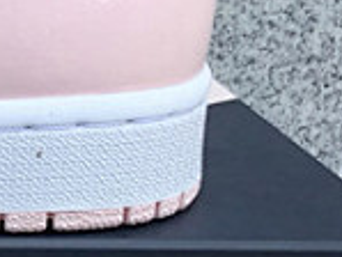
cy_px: 78
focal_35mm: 166
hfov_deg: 10.8
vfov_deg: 8.9
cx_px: -358
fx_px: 1641
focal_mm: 3.3
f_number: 2.4
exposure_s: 1/317
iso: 25
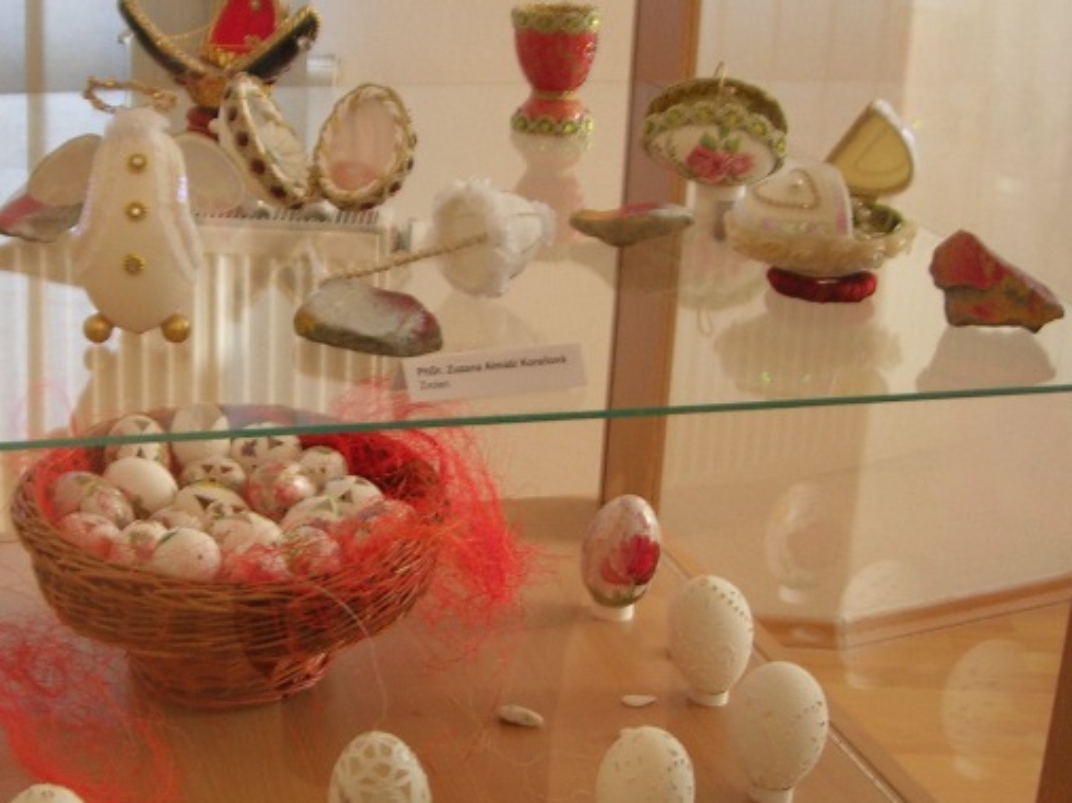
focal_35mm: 68
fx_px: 2105
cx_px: 437
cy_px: 448
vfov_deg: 21.6
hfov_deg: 28.5
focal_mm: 7.8
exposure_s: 1/32
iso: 64
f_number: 2.8
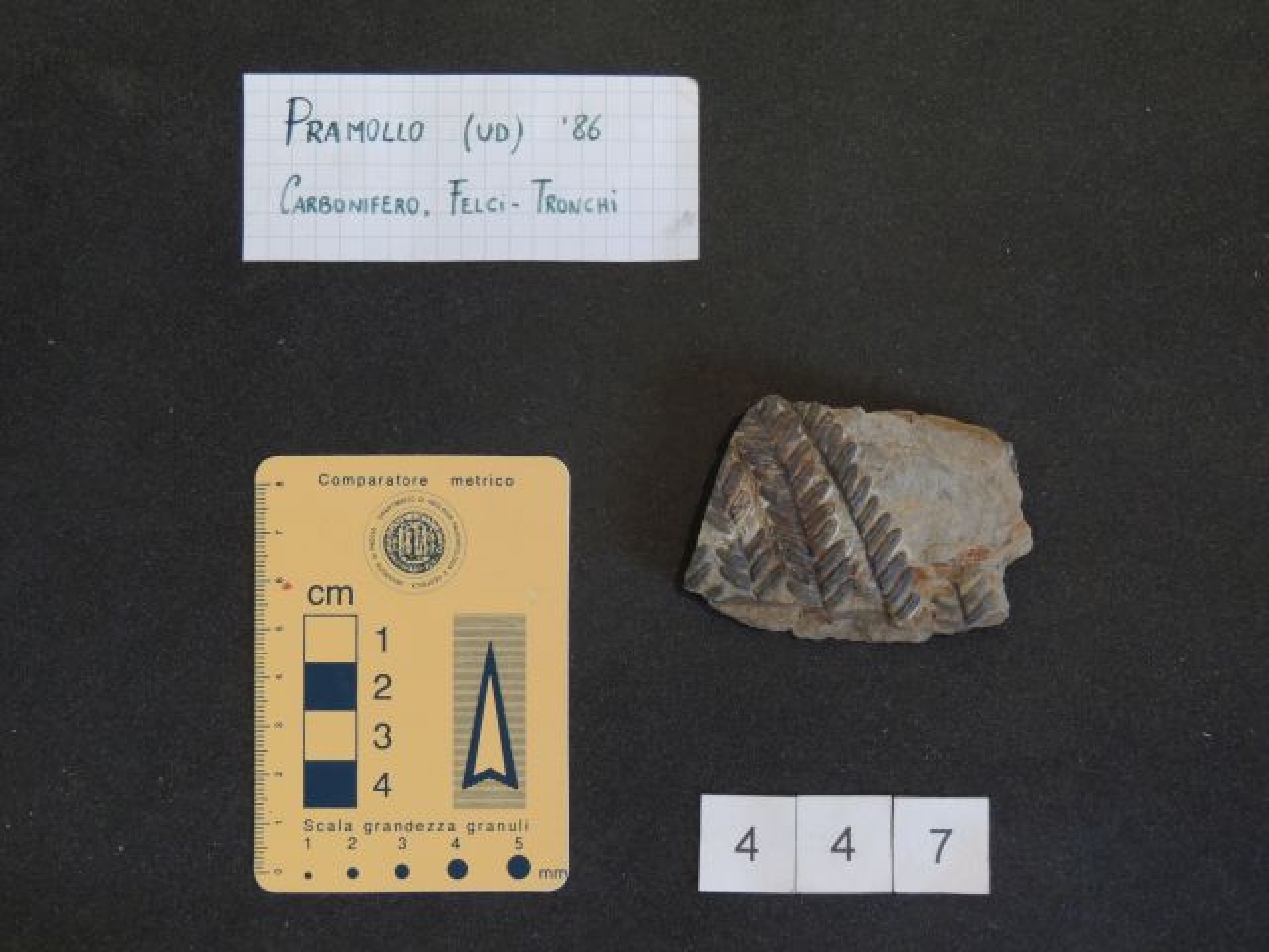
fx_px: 3299
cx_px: 634
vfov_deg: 16.4
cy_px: 476
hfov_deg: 21.8
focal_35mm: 90
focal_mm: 16
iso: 400
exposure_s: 1/30
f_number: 4.1
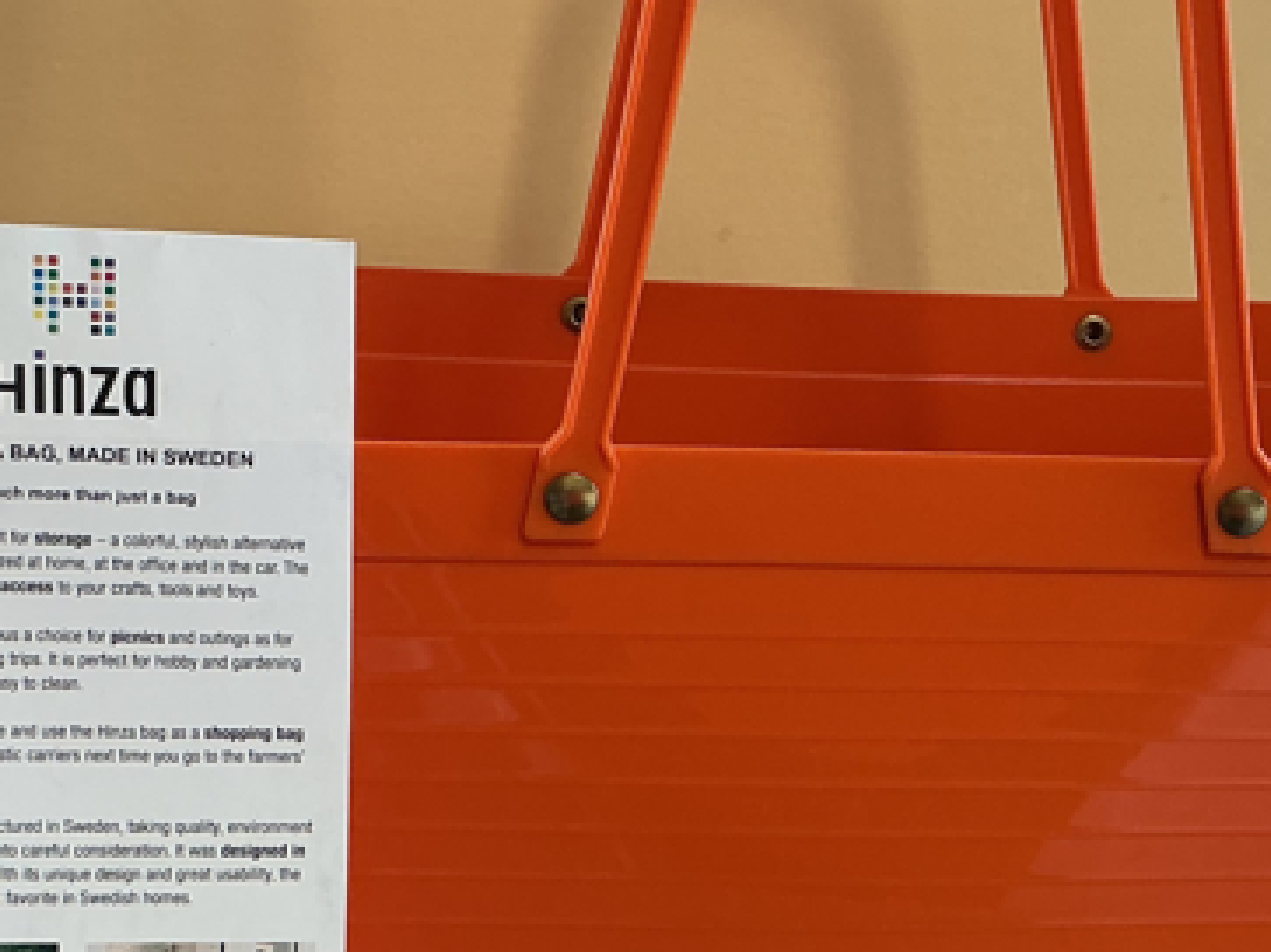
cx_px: 994
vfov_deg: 20.4
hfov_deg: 26.6
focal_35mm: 72
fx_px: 2643
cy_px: 593
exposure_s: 1/60
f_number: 1.8
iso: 40
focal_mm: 3
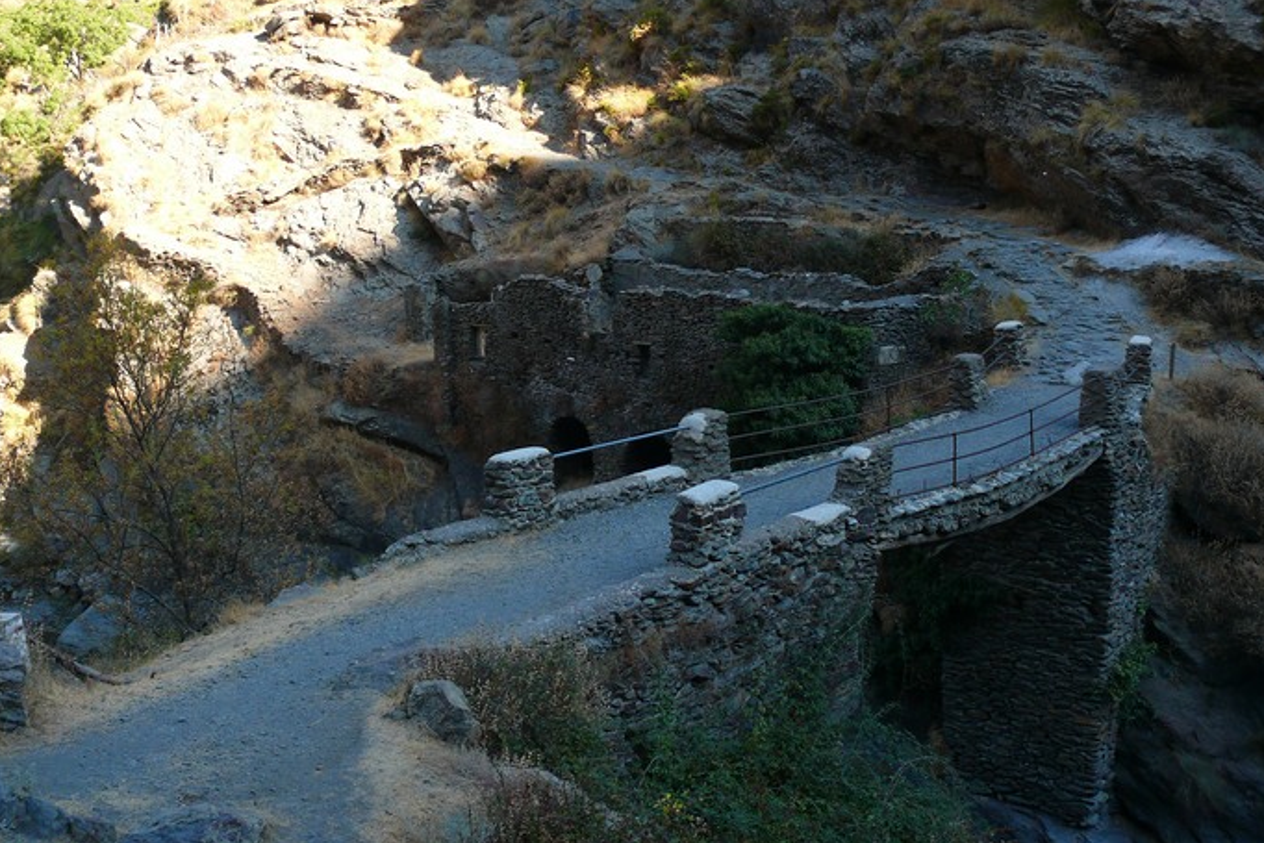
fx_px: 1405
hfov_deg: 48.4
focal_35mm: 40
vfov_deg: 33.4
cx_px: 647
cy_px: 358
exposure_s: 1/80
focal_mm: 7.4
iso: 100
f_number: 2.8
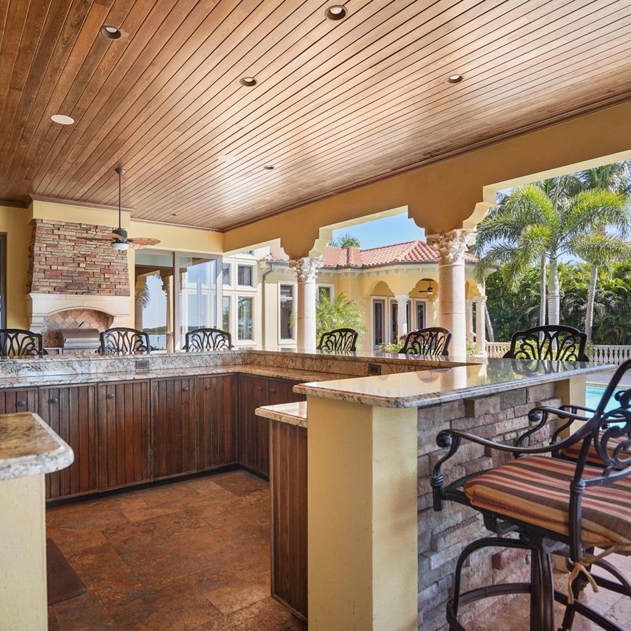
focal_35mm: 21
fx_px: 433
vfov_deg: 72.1
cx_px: 287
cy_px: 311
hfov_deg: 72.0
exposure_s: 1/400
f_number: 4
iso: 320
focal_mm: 16
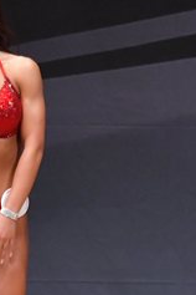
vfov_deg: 2.2
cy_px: 232
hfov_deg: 1.5
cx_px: 45
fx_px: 7619
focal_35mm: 933
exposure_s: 1/400
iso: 6400
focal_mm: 190
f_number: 5.6
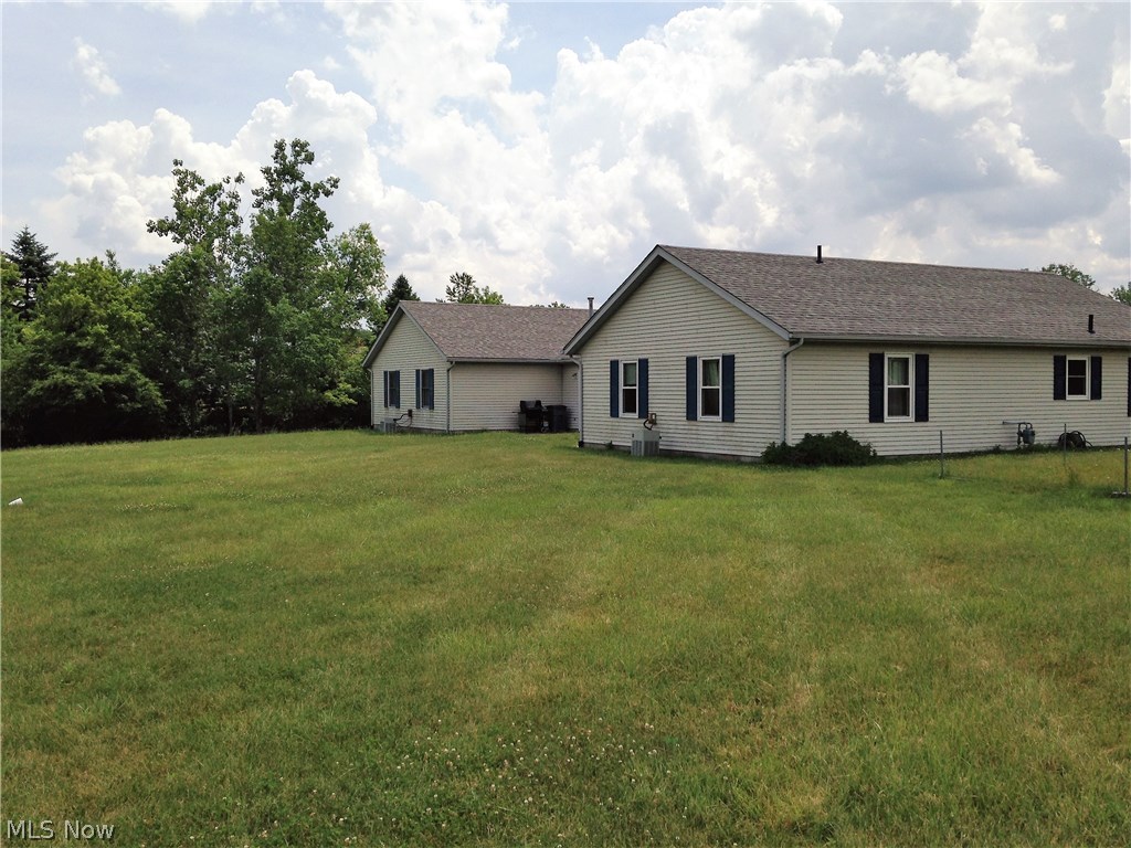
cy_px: 424
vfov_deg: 42.9
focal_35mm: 33
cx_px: 566
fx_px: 1078
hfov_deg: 55.4
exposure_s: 1/2710
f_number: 2.4
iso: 50
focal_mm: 4.12
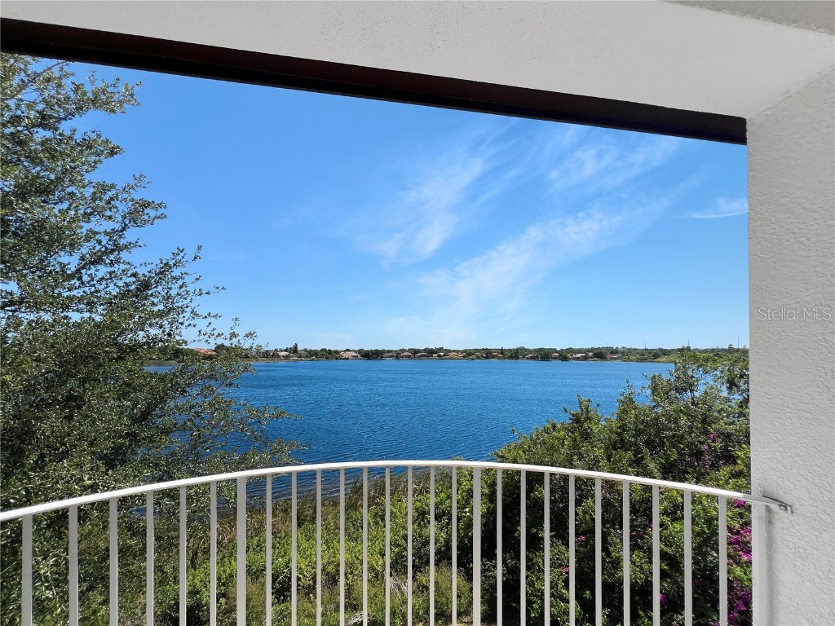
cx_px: 418
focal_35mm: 13
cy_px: 313
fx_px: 314
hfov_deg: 106.2
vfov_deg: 89.9
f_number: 1.8
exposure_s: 1/2481
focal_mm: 1.57
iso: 32
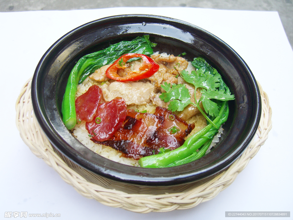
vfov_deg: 37.7
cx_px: 146
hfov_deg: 49.0
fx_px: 322
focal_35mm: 38
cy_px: 110
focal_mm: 7.9
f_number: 2.8
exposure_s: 1/80
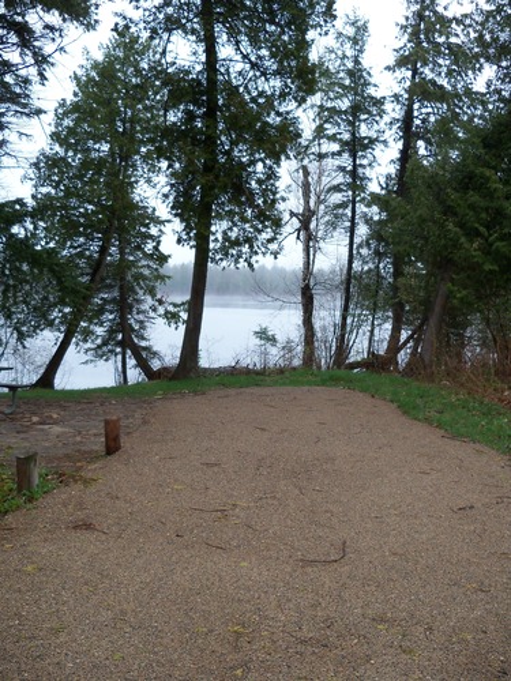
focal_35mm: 35
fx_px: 689
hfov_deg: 40.7
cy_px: 340
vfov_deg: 52.6
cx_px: 256
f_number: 3.5
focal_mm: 6.2
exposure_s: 1/100
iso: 64
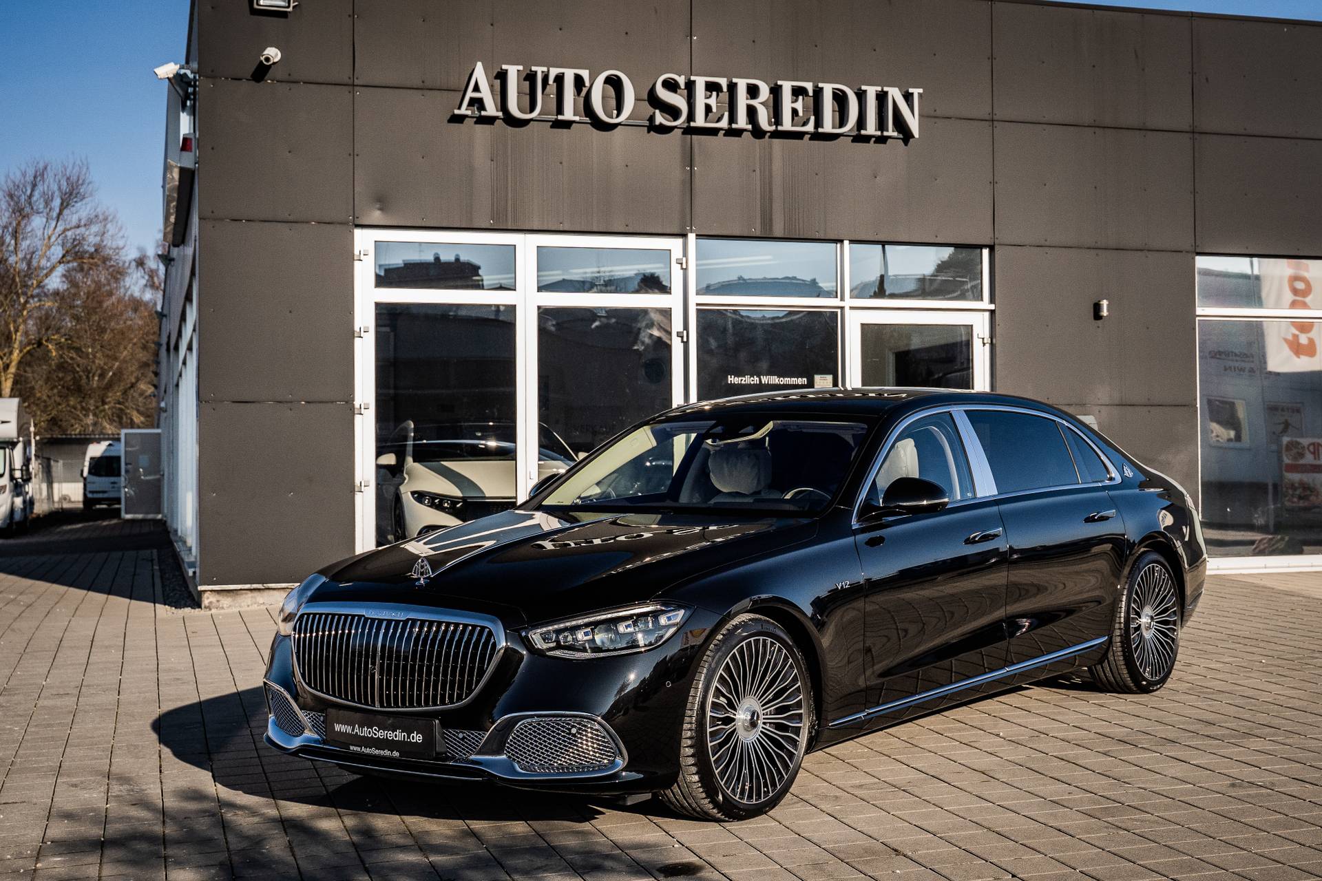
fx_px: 1359
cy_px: 440
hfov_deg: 51.9
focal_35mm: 37
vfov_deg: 35.9
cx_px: 661
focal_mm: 37
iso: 1600
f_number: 5
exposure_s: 1/2000
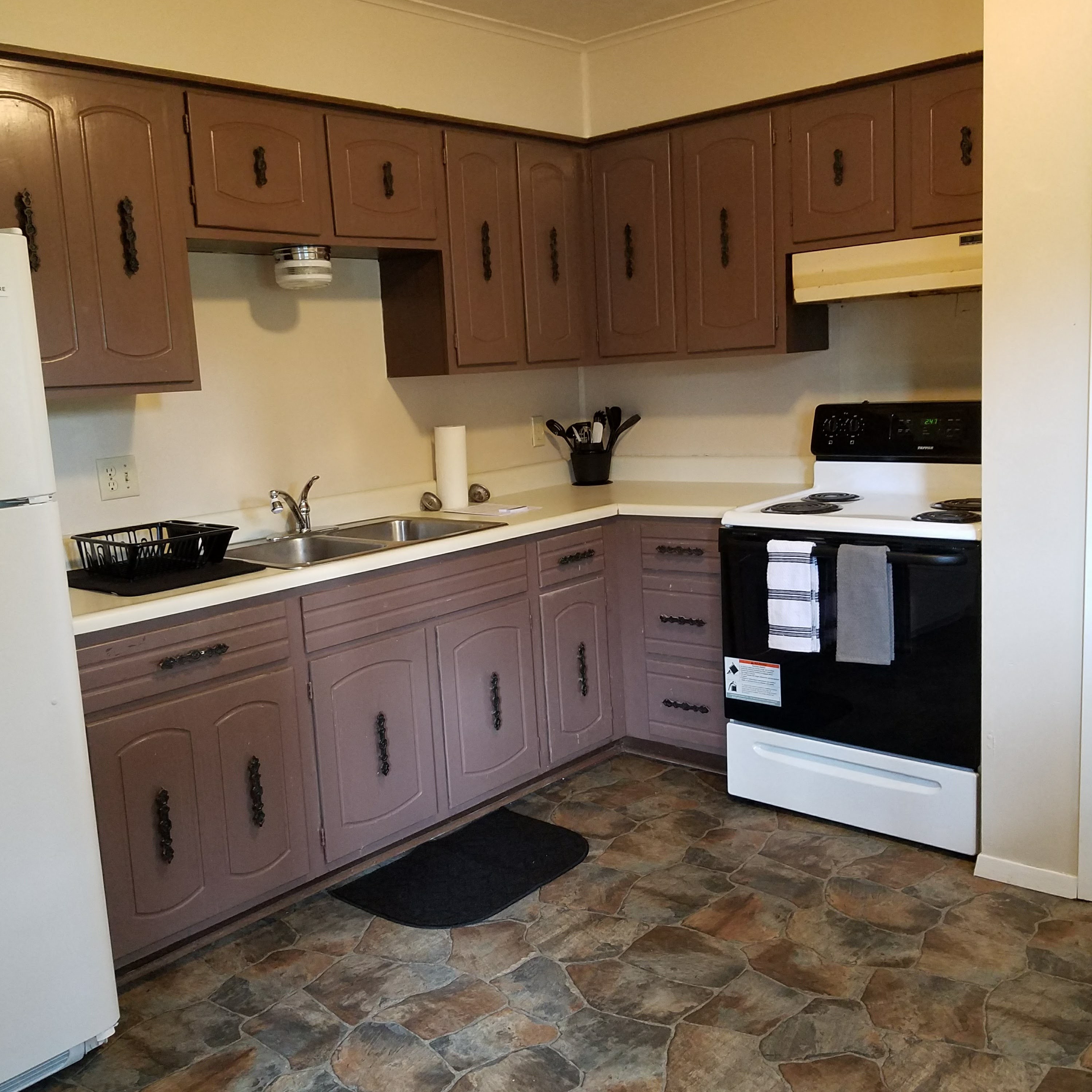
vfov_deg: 52.5
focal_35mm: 31
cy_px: 542
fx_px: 1106
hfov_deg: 52.5
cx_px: 508
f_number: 1.7
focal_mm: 4.2
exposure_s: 1/24
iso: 200
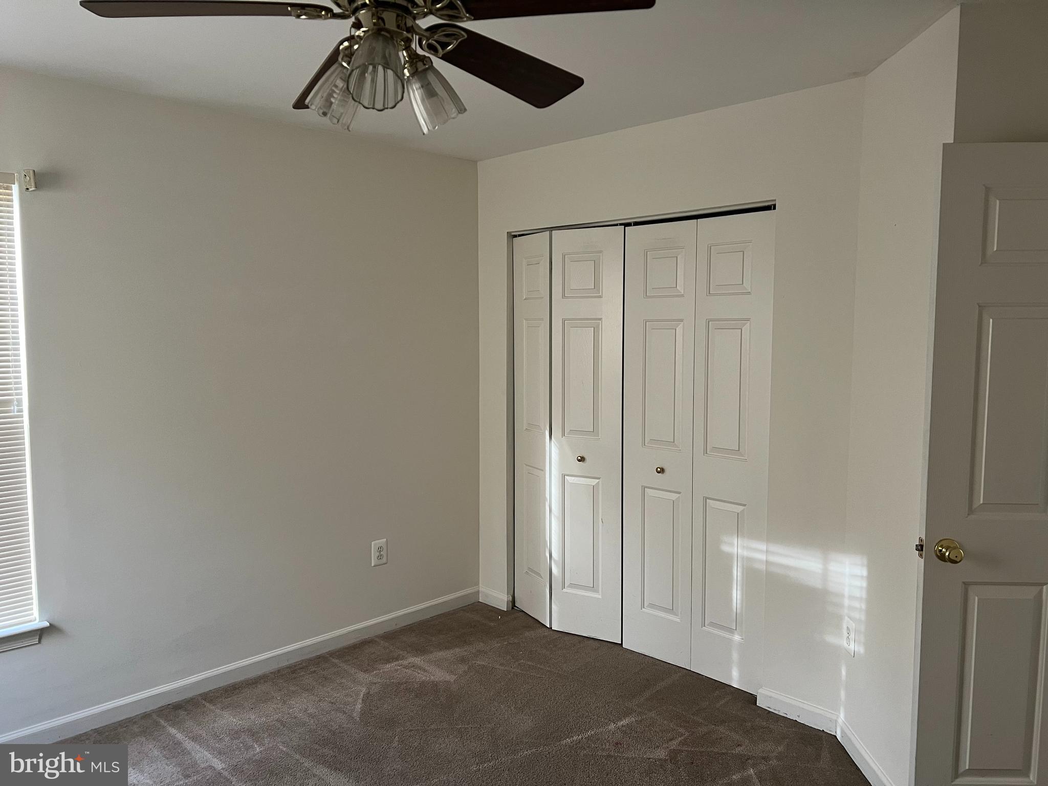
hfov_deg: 67.3
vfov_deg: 53.1
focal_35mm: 26
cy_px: 393
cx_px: 524
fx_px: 787
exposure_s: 1/60
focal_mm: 5.7
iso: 160
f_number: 1.5
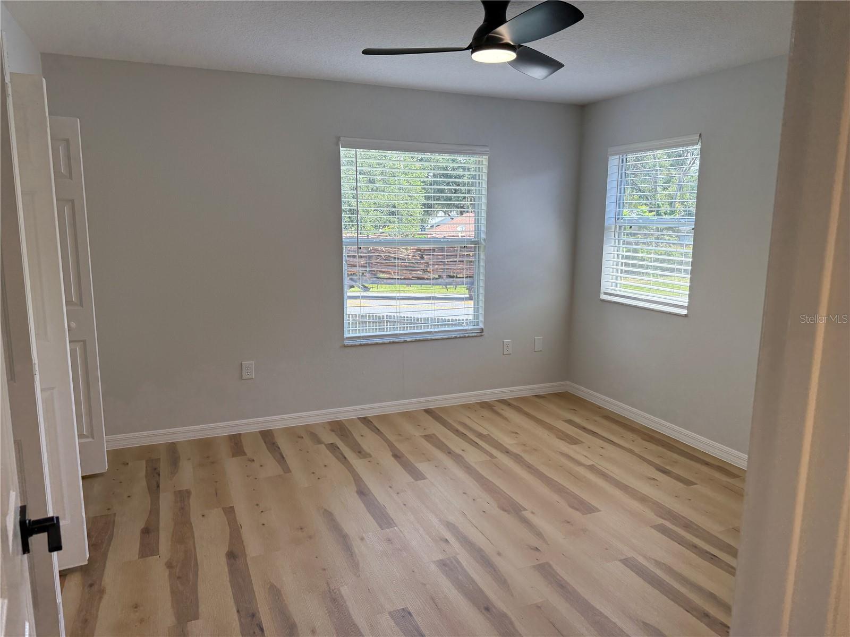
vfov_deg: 56.8
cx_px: 425
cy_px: 318
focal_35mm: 24
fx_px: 589
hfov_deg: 71.6
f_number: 1.78
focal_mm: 6.76
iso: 100
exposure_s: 1/358
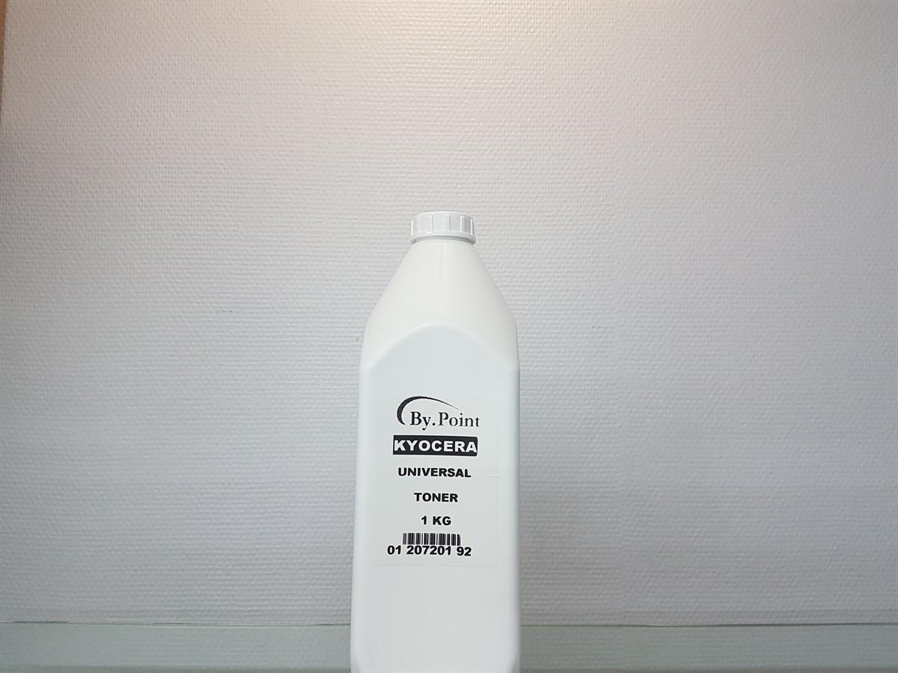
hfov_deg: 67.3
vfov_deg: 53.1
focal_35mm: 26
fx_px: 674
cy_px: 336
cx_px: 449
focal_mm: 4.2
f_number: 1.7
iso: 125
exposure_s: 1/50
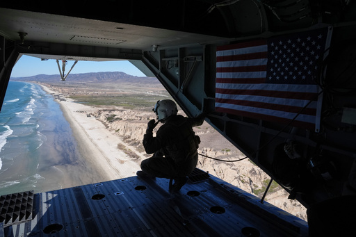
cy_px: 118
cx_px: 178
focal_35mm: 24
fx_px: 237
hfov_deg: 73.8
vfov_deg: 53.1
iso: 1250
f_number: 13
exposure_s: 1/1250
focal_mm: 24
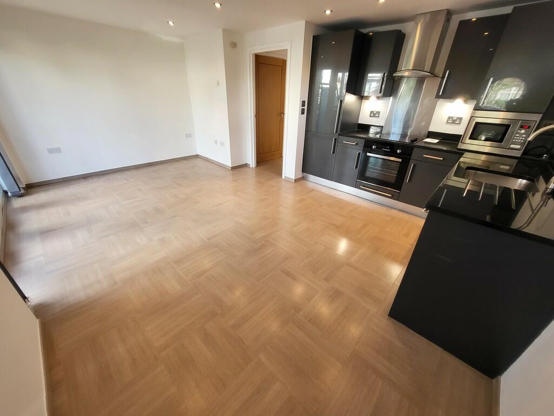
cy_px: 208
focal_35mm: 13
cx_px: 277
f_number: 2.2
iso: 125
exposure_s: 1/50
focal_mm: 1.74
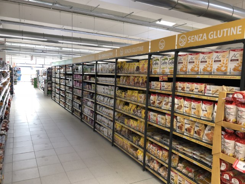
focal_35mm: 28
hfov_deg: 63.4
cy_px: 92
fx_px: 198
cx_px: 122
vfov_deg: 49.7
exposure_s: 1/33
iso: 40
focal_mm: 4
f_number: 1.8
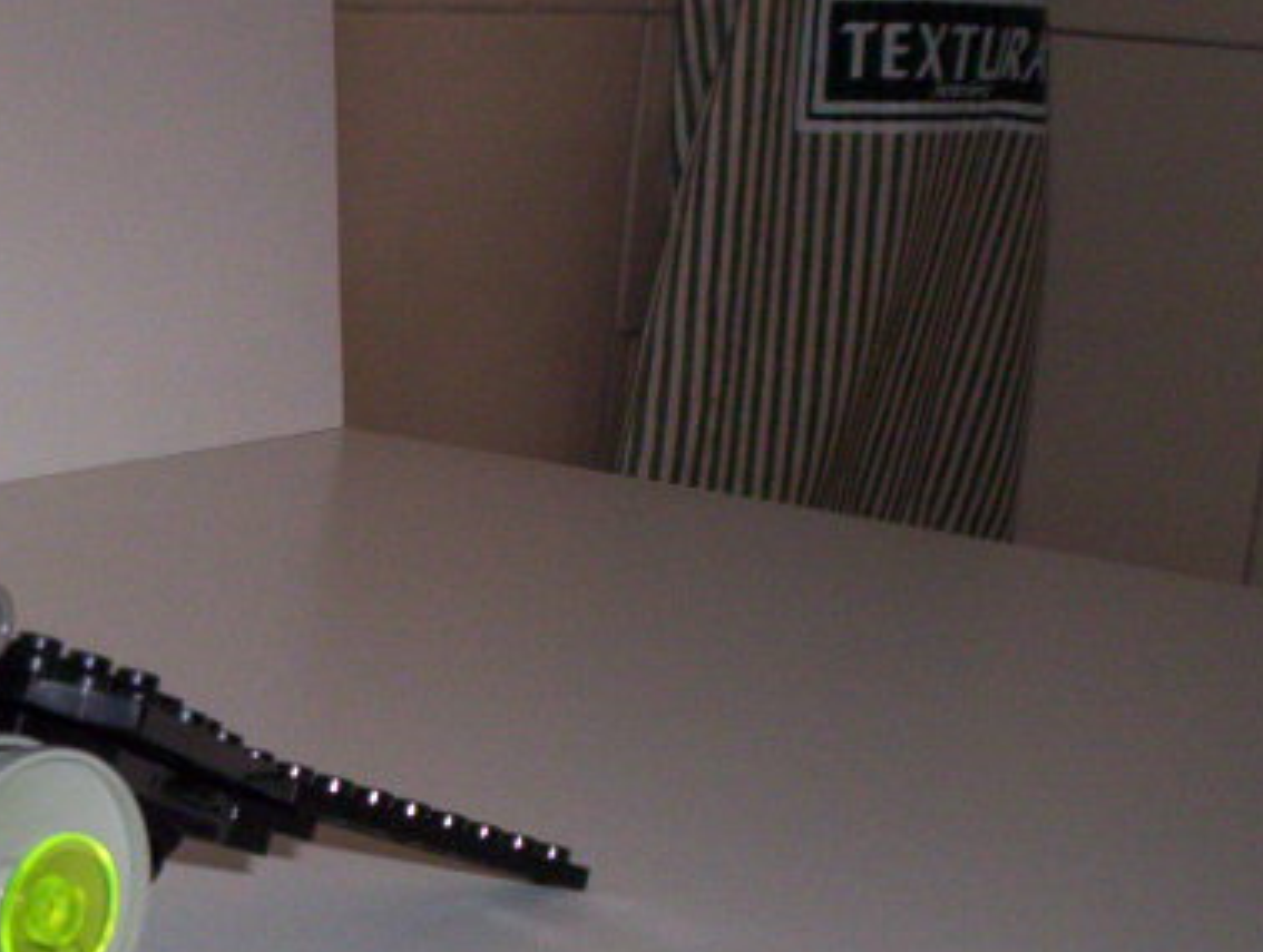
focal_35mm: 82
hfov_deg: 22.8
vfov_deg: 17.9
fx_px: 2998
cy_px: 758
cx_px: -27
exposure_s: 1/60
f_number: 4.5
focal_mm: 4.99
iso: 140
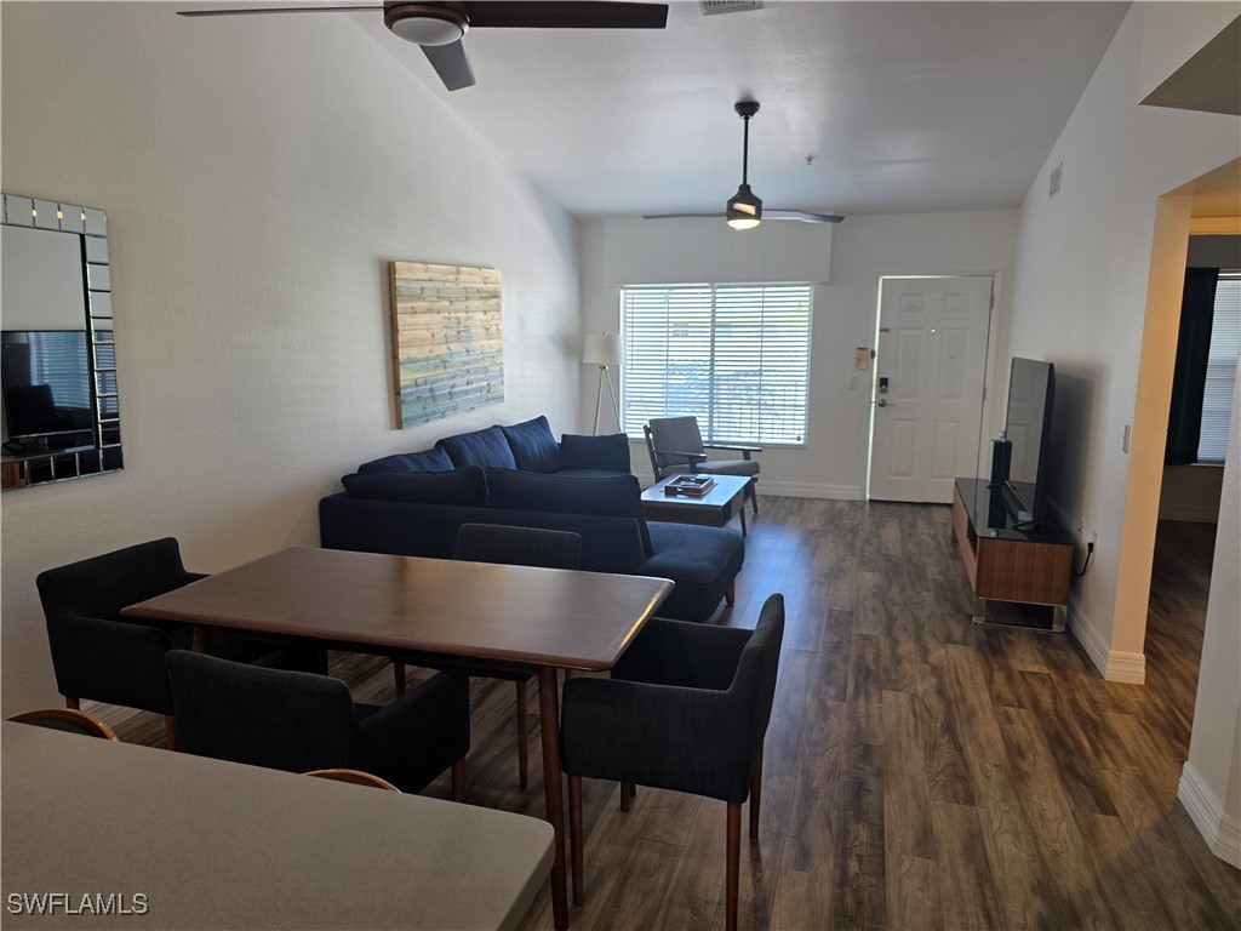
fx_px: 825
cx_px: 620
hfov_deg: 73.9
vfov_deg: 58.9
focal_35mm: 23
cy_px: 466
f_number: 1.7
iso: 200
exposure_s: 1/120
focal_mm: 6.3
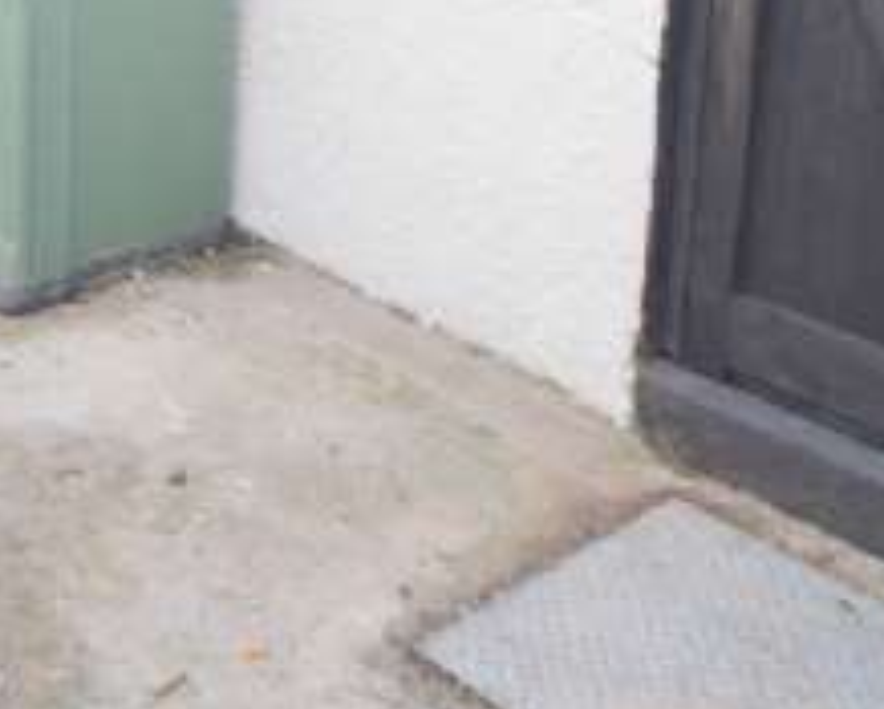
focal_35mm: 58
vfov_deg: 23.5
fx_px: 1519
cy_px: -194
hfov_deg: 31.0
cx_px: 97
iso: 400
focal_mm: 10
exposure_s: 1/80
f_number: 4.5
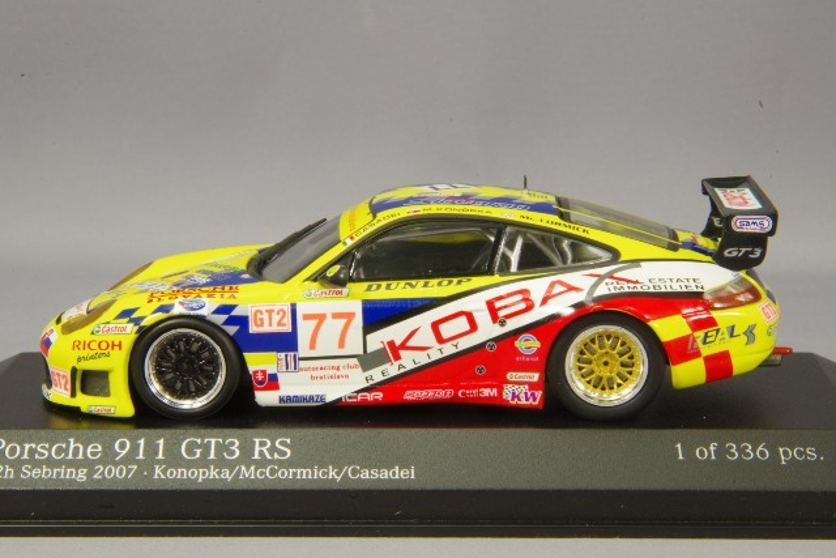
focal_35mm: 112
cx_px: 418
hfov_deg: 18.3
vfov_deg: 12.2
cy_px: 279
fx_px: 2601
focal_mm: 75
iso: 800
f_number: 32
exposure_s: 1/3.33
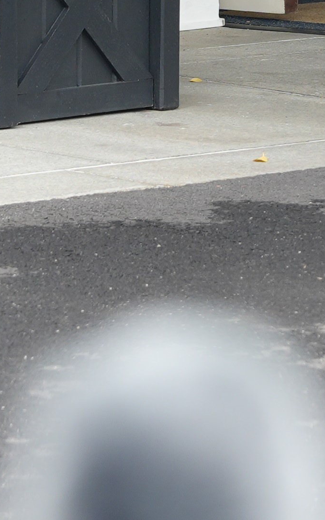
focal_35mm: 454
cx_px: 523
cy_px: -190
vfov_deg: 4.6
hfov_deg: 2.9
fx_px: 6432
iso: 200
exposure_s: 1/160
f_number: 4
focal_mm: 70
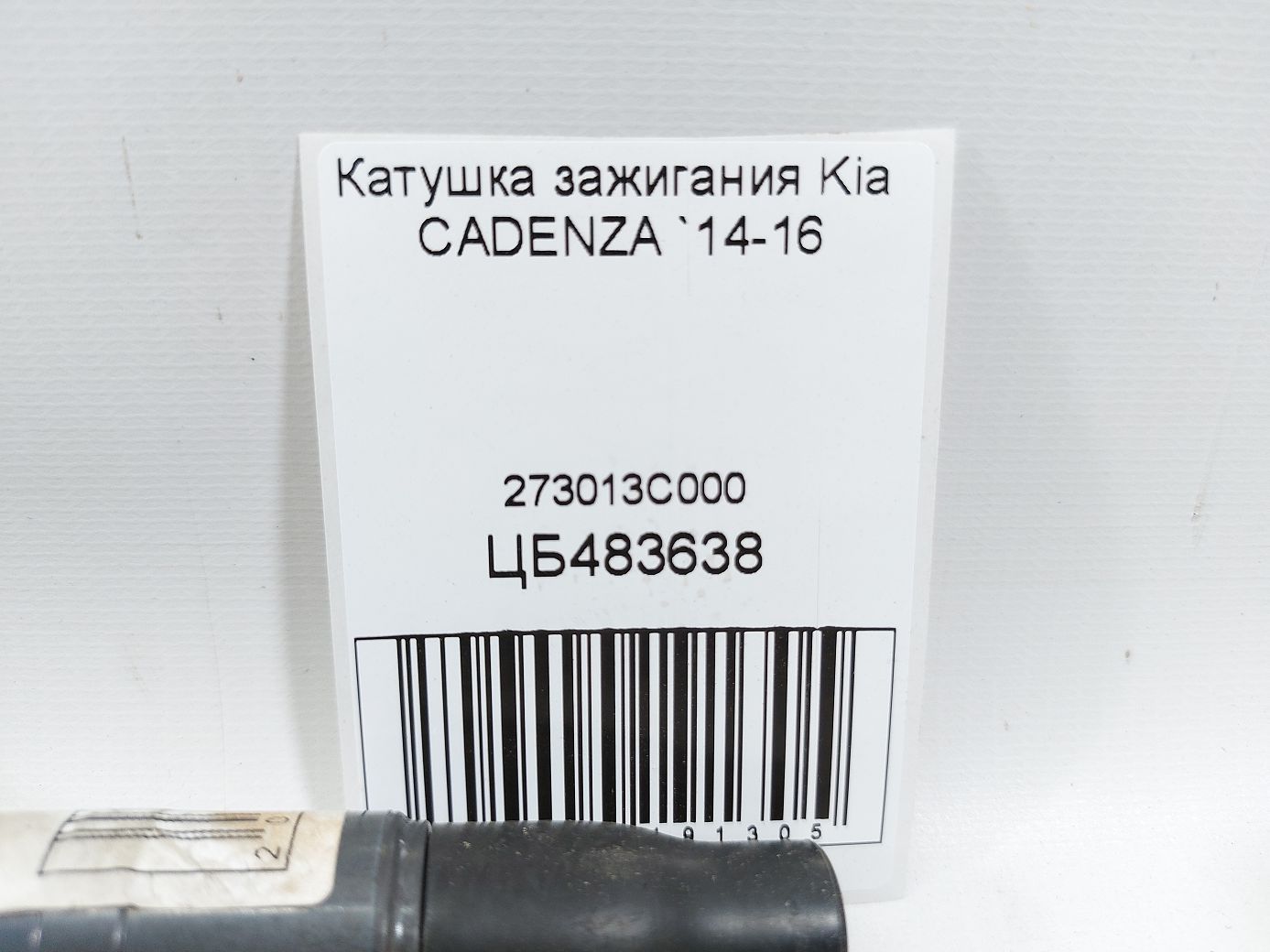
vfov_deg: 56.8
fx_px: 880
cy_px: 476
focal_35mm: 24
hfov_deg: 71.6
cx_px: 635
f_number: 1.8
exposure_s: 1/50
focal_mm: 5.23
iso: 80
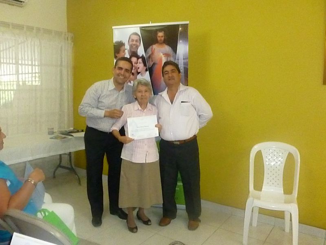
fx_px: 264
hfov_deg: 63.4
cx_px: 163
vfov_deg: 49.7
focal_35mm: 28
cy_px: 122
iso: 1600
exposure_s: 1/60
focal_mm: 5
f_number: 3.3
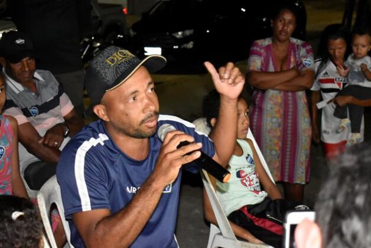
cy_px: 124
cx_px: 186
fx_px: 619
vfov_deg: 22.7
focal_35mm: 60
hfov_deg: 33.4
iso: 6400
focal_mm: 40
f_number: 5
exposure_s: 1/60
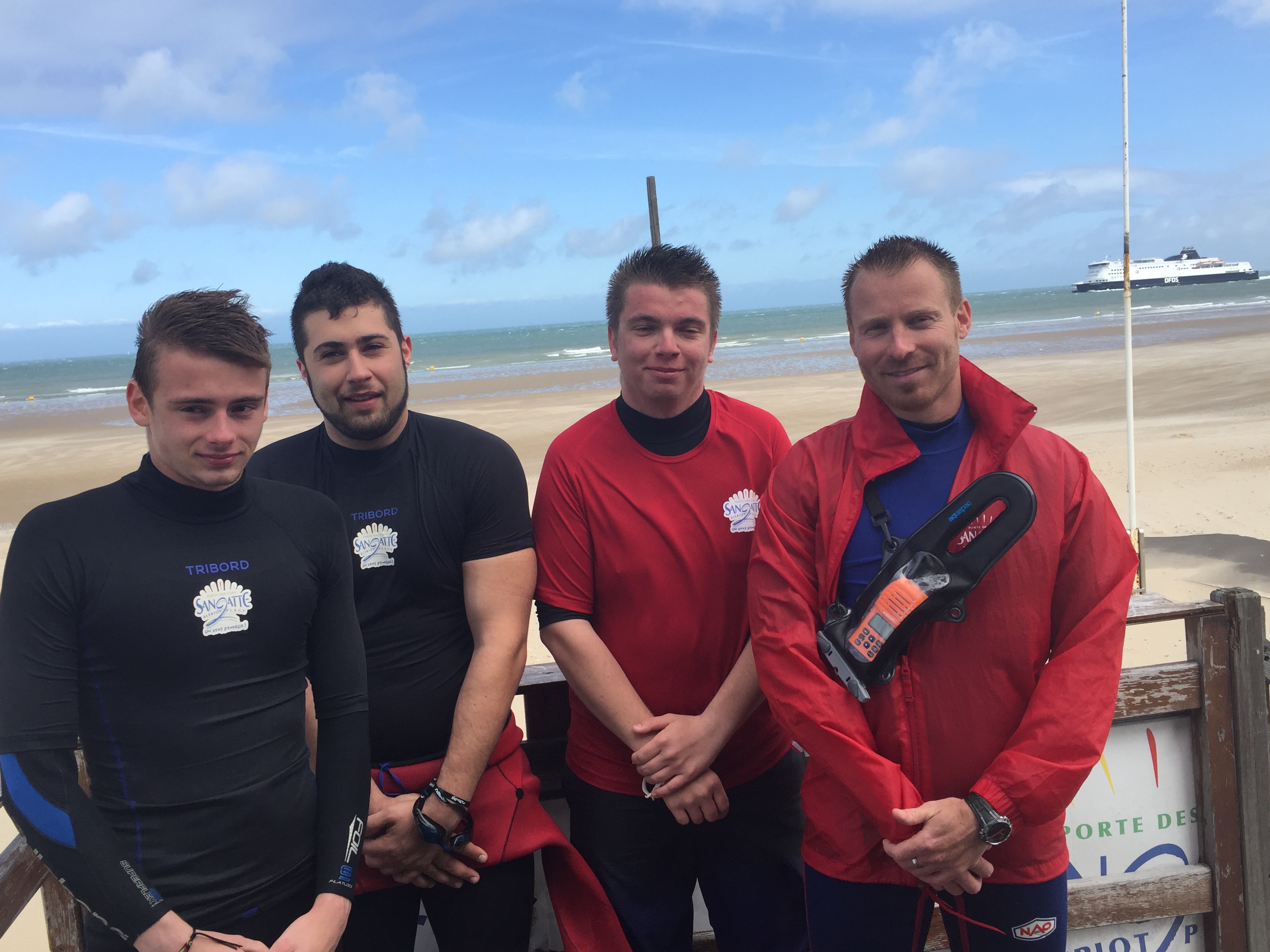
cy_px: 467
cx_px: 618
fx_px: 1137
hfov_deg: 58.3
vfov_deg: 45.4
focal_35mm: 31
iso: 32
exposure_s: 1/1099
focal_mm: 4.15
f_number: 2.2
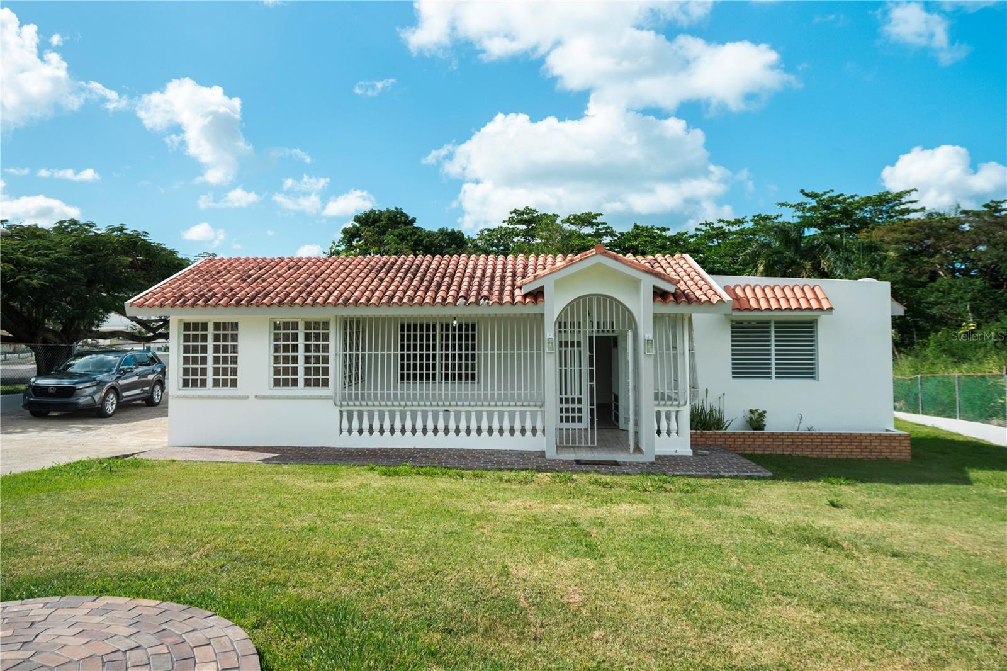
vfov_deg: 53.1
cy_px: 336
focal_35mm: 24
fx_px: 671
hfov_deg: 73.8
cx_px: 504
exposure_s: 1/8000
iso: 1600
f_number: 5
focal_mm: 24
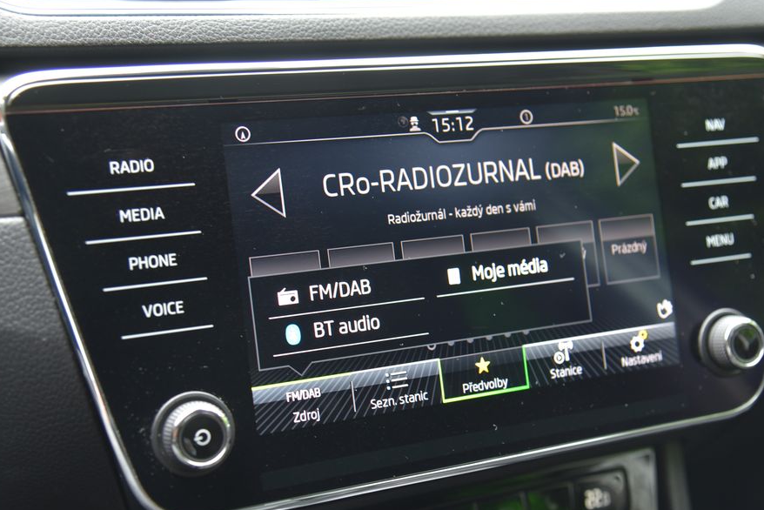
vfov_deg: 24.2
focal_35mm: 56
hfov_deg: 35.6
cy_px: 247
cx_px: 378
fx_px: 1189
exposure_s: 1/50
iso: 500
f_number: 4
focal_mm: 48
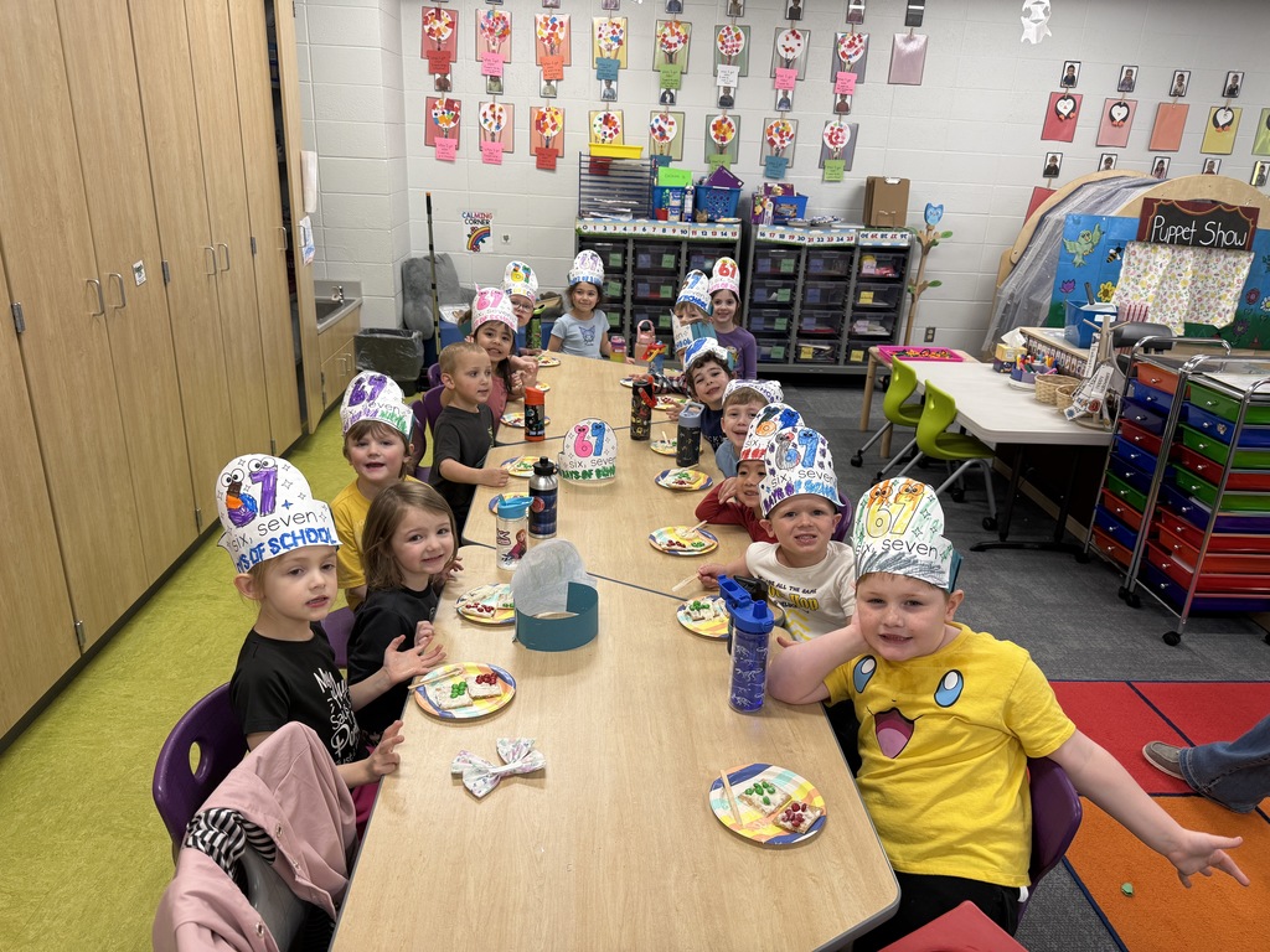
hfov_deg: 71.6
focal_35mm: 24
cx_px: 635
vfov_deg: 56.8
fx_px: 881
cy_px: 476
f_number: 1.78
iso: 125
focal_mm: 6.76
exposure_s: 1/60
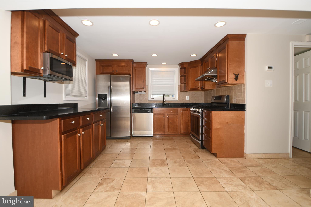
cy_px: 104
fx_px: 138
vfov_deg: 73.7
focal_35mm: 16
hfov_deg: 96.8
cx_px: 156
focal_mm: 11
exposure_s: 1/160
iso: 100
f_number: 3.5
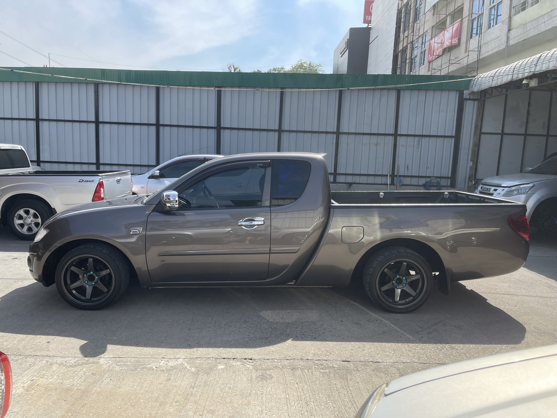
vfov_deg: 54.9
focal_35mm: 25
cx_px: 278
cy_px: 209
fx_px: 402
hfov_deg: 69.4
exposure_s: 1/2123
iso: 32
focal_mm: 5.1
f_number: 1.6
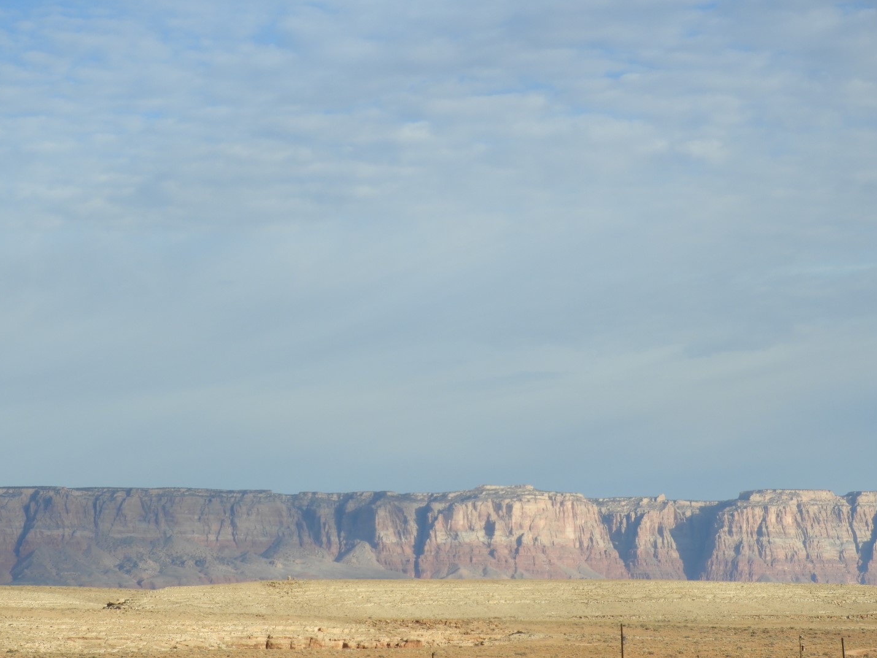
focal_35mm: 136
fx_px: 3446
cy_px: 329
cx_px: 437
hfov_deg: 14.5
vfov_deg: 10.9
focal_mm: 24.2
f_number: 5
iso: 100
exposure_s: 1/500
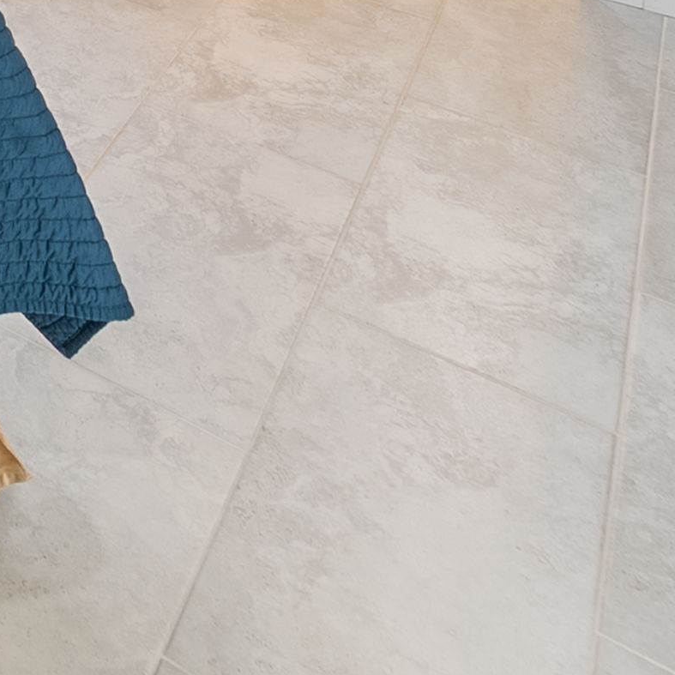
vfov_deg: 21.9
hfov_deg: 22.9
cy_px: -484
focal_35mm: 55
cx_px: -423
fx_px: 1213
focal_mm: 12
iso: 250
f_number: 7.1
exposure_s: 1/4
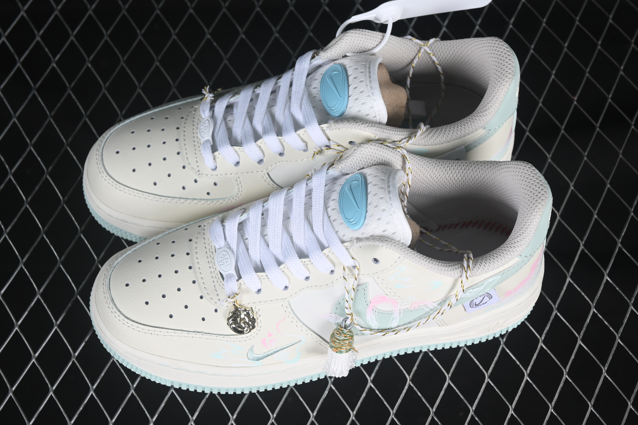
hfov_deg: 27.0
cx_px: 319
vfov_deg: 18.2
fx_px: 1329
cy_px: 212
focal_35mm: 75
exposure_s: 1/80
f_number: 7.1
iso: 160
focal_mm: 50
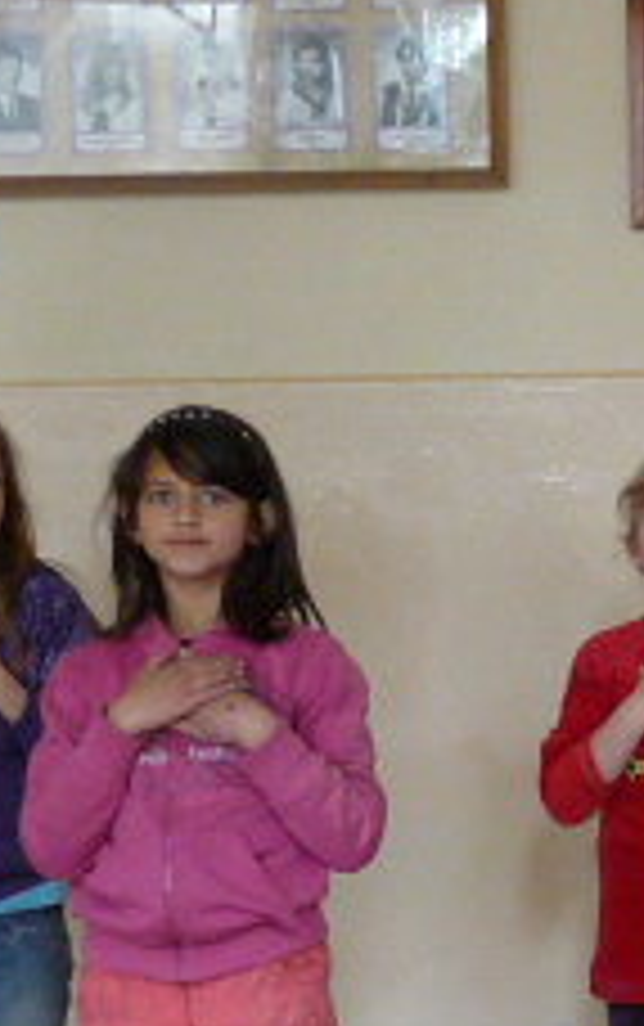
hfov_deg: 10.6
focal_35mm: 116
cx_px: 1153
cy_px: 693
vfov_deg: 17.9
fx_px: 3249
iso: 400
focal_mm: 4.8
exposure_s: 1/20
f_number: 2.8
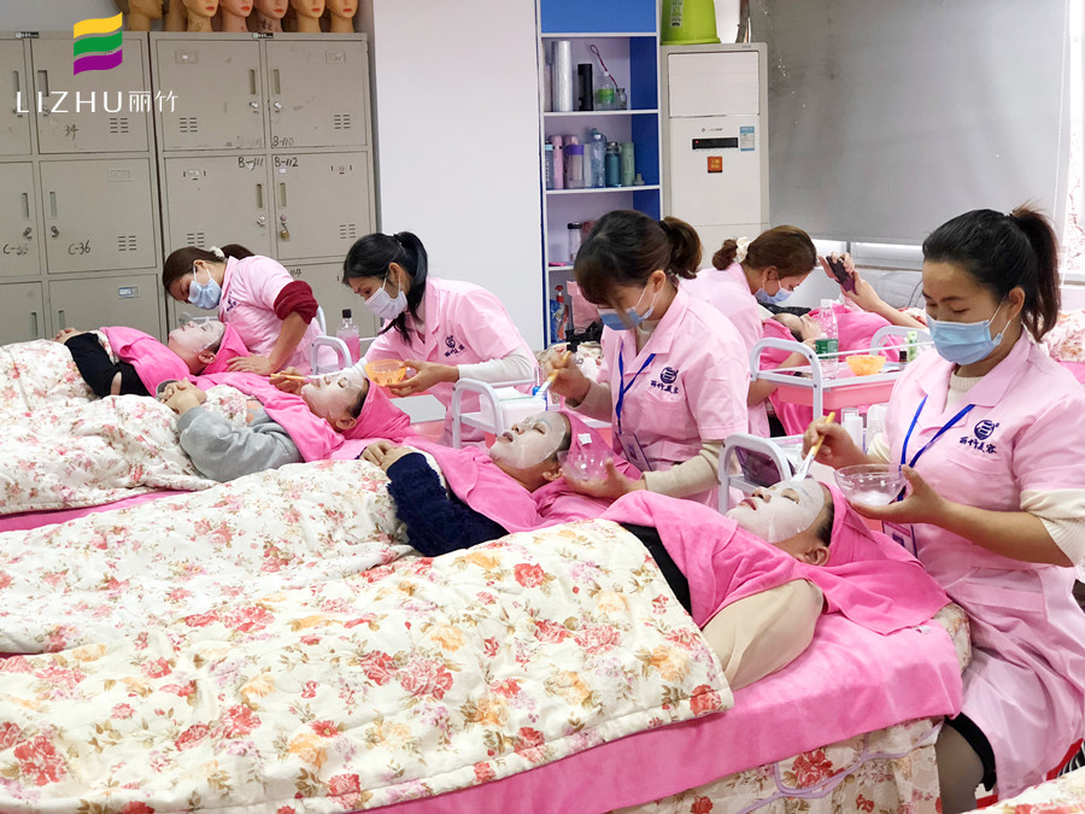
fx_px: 1787
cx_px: 542
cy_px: 407
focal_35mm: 57
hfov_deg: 33.8
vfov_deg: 25.7
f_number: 2.8
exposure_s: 1/33
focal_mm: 6.6
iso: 160
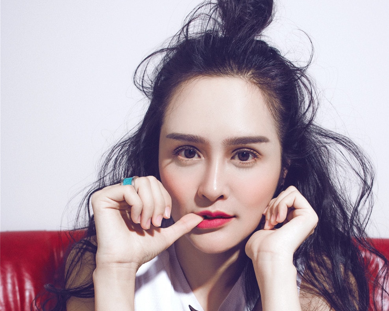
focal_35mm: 50
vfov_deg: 29.3
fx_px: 576
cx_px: 197
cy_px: 264
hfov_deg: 37.3
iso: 200
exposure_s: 1/100
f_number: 9
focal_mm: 35
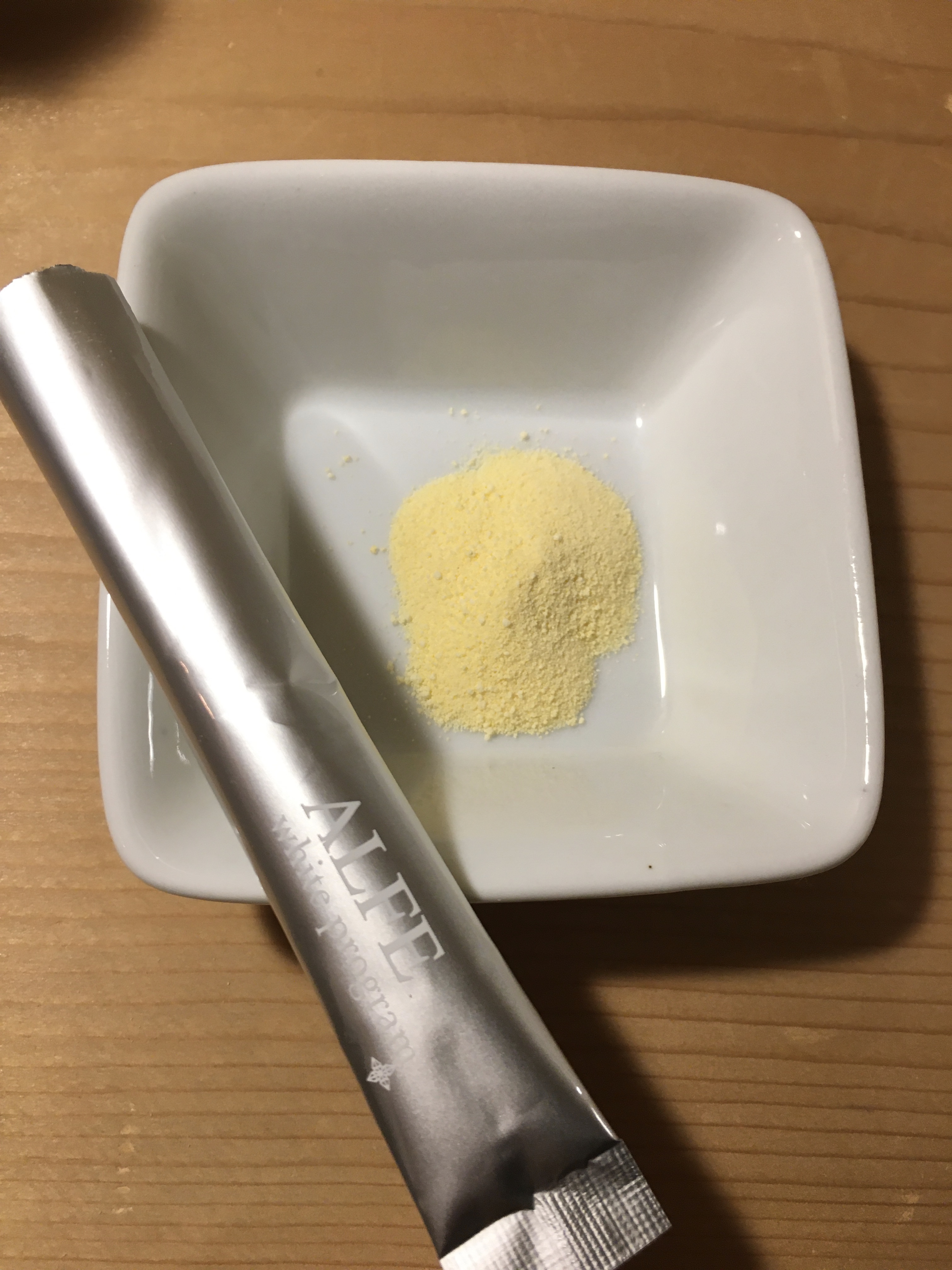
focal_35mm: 29
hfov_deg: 48.2
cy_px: 635
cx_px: 476
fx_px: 1063
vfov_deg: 61.7
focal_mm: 4.15
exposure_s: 1/30
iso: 32
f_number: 2.2
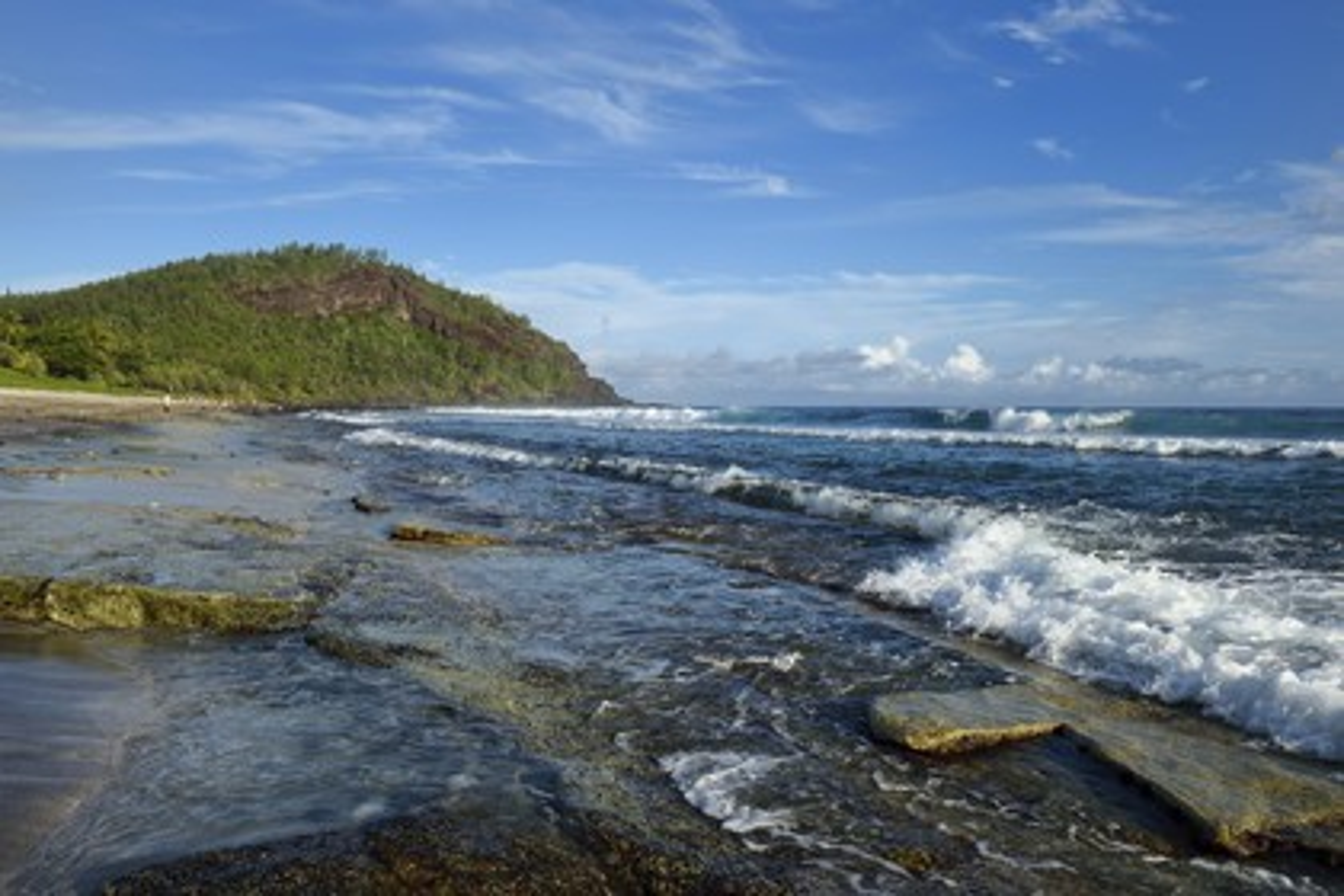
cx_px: 672
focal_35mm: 29
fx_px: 1083
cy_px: 448
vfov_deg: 45.0
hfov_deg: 63.7
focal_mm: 29
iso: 200
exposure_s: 1/250
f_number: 13
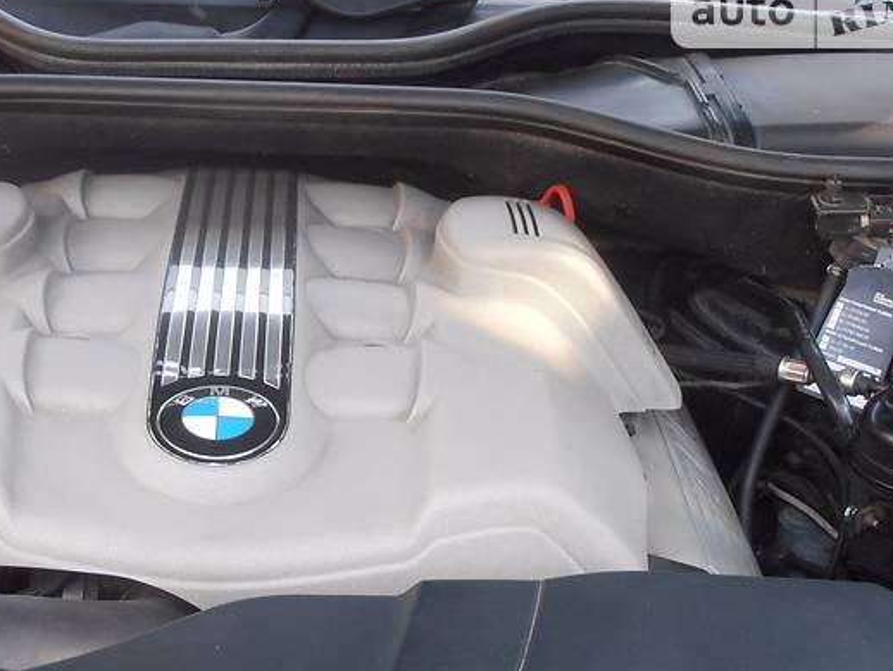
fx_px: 2271
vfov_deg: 16.7
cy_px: 471
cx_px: 255
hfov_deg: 22.1
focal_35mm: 88
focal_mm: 10
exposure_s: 1/50
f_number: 4.5
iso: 100
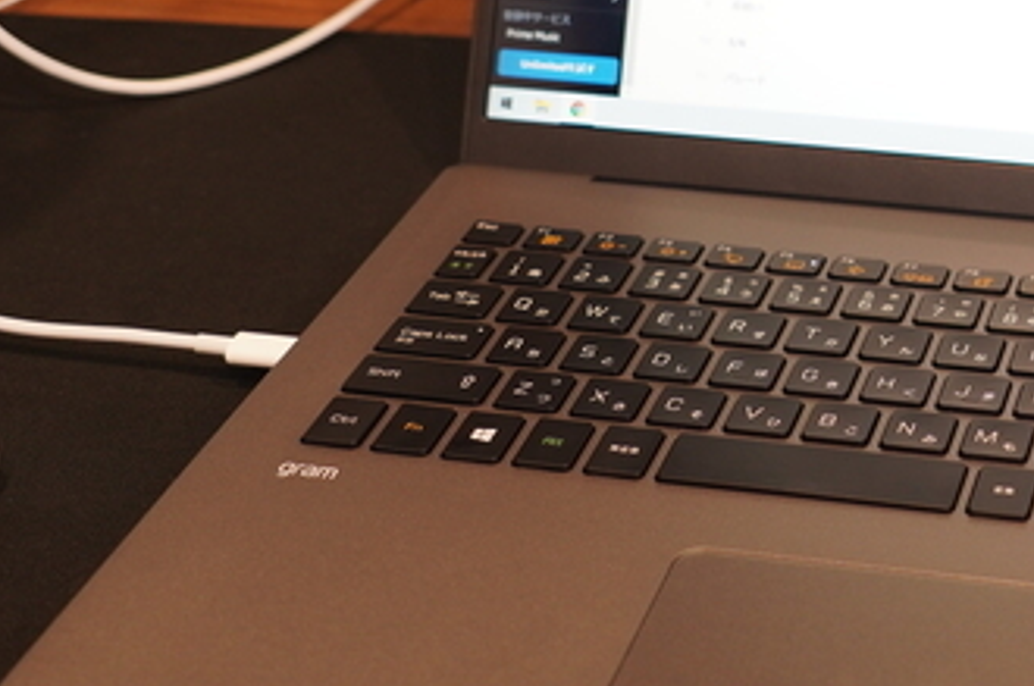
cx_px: 1097
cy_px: 138
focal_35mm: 80
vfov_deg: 16.9
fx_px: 2294
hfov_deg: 24.0
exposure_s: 1/25
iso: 400
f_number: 2.8
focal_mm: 22
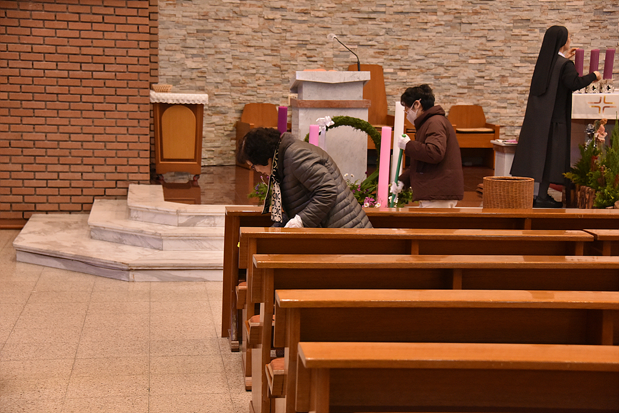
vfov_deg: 18.9
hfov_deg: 28.1
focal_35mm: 72
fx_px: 1238
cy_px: 206
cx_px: 310
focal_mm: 72
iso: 3200
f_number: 5
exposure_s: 1/125
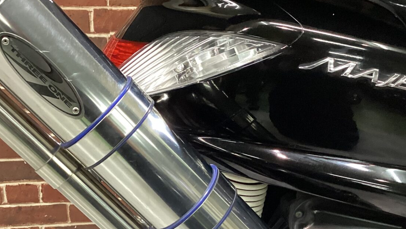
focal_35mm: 59
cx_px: 199
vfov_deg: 20.0
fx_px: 635
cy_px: 205
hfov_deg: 35.4
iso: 250
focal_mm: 3.3
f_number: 2.4
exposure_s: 1/40
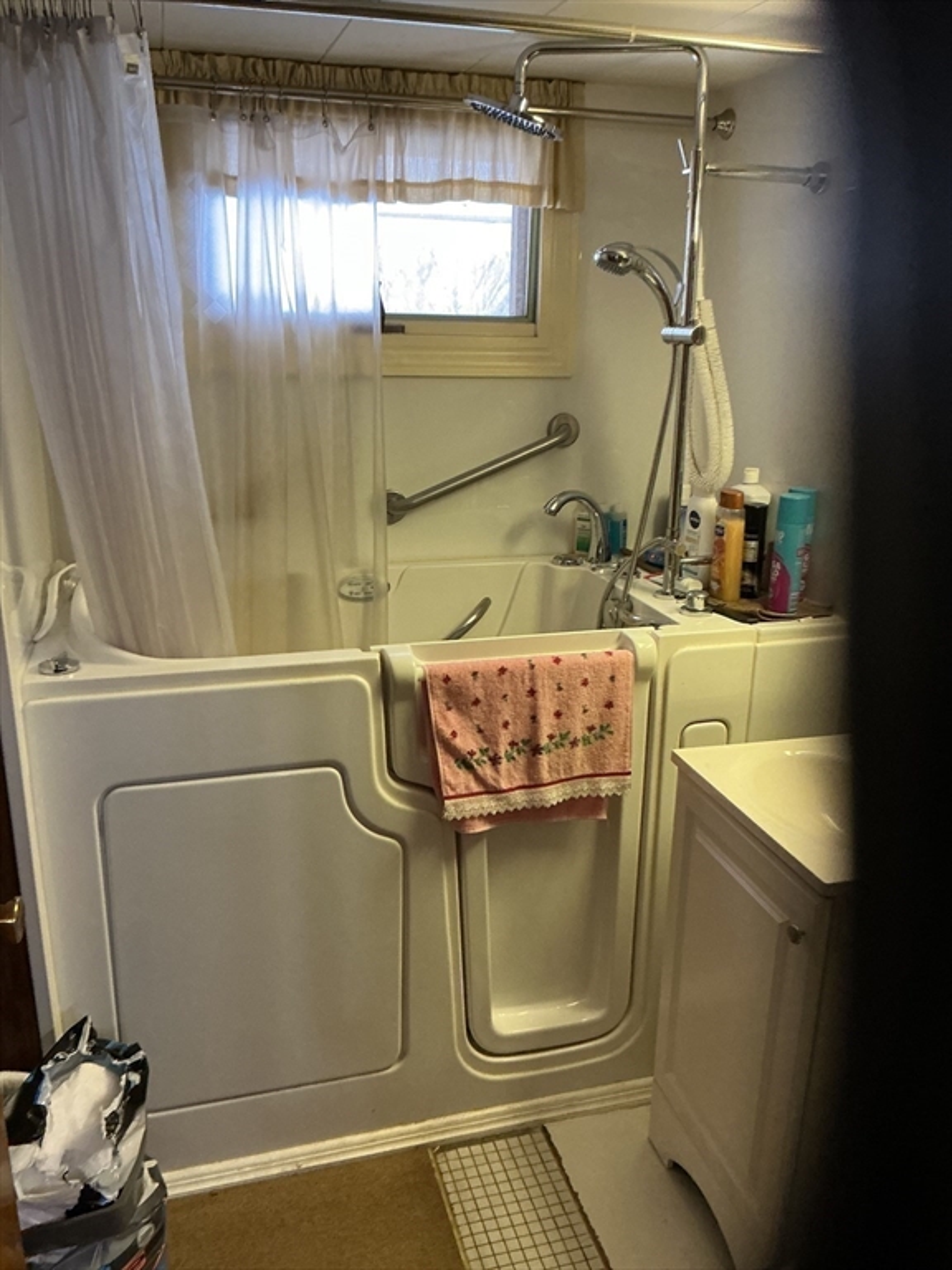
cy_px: 635
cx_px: 476
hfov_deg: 48.2
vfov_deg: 61.7
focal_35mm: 29
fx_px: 1063
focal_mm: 3
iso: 200
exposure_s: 1/40
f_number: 1.8
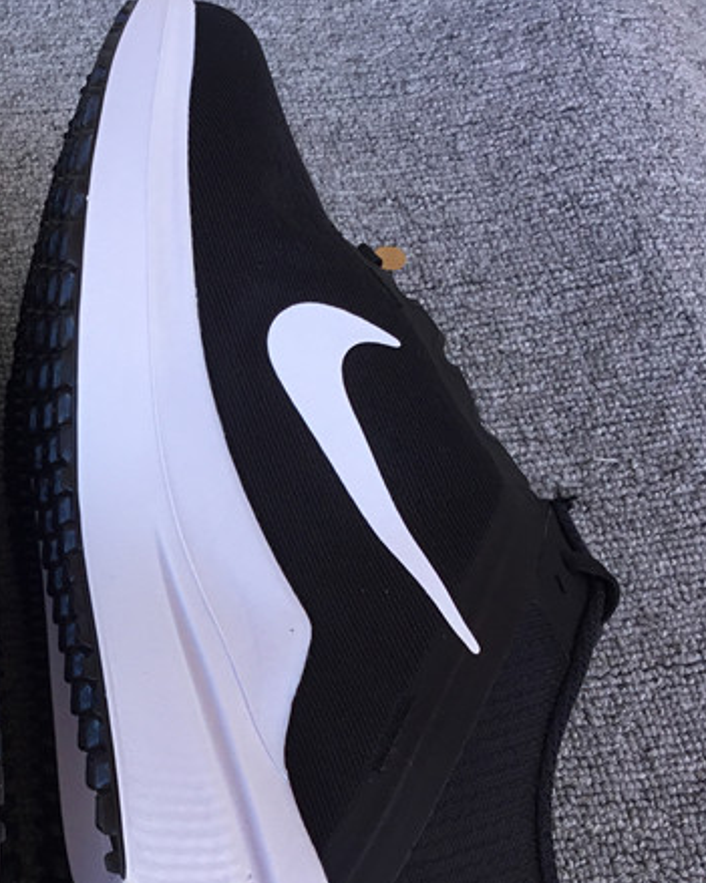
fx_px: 1620
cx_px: -2
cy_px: 562
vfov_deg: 30.3
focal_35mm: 62
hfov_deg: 23.5
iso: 25
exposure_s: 1/100
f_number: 2.4
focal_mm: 3.3
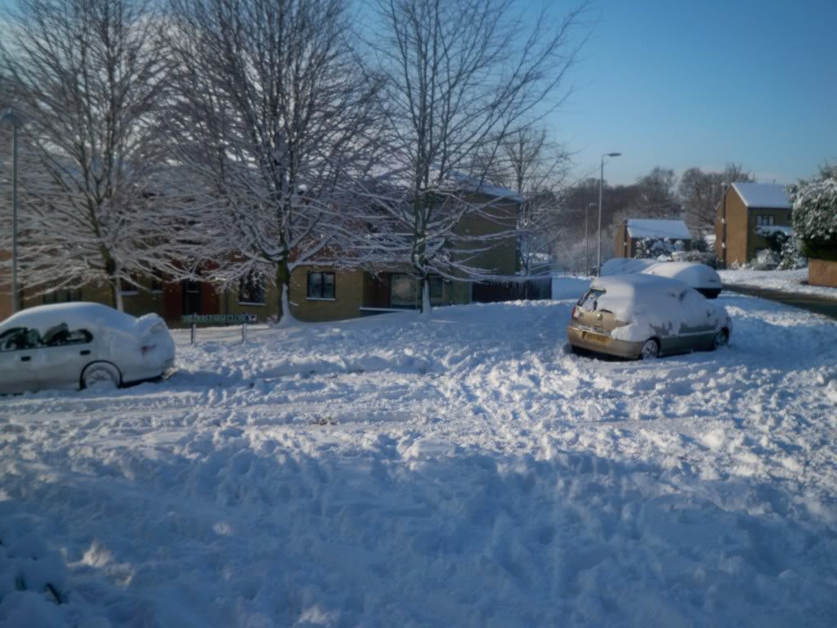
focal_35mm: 35
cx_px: 418
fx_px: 846
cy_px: 314
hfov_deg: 52.6
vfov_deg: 40.7
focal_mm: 6.3
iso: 64
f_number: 4.7
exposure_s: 1/640
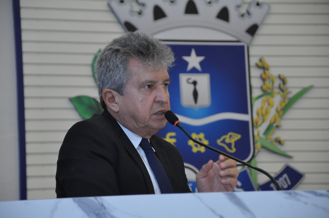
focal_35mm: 158
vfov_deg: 8.7
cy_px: 109
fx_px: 1438
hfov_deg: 13.1
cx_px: 164
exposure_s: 1/160
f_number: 5.6
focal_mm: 105
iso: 2500
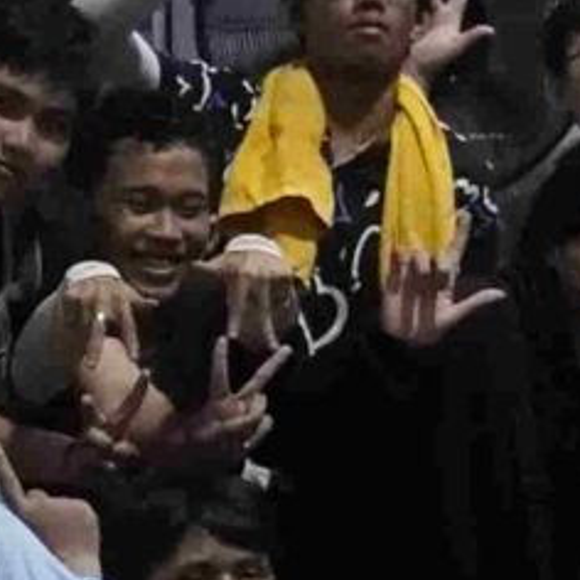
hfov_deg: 3.4
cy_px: -70
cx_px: 2541
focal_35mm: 484
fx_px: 9167
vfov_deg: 3.6
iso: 6400
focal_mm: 35
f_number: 3.5
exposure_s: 1/400
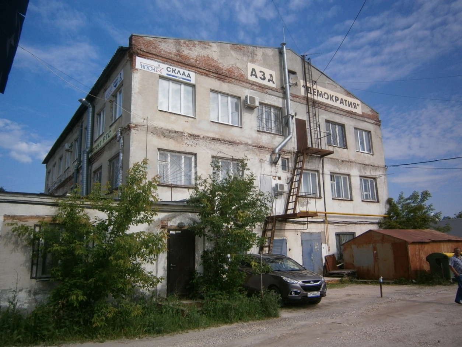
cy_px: 174
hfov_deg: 67.3
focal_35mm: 26
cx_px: 231
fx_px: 347
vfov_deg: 53.1
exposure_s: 1/1600
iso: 80
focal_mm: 4.7
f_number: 2.8
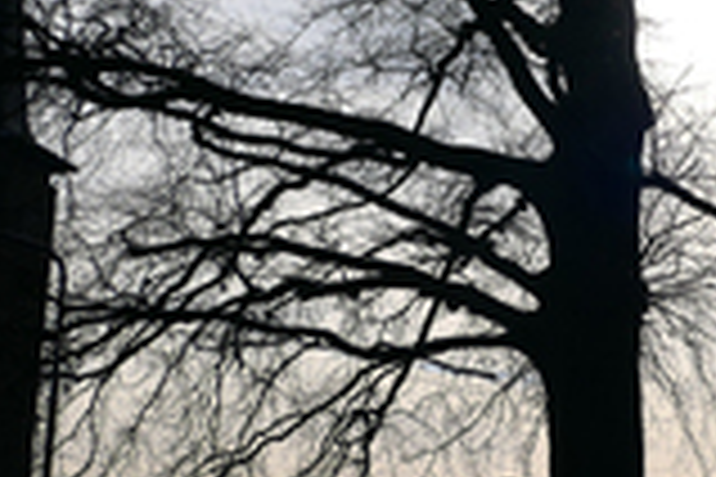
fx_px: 1730
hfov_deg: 22.6
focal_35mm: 87
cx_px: 689
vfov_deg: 15.6
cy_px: 97
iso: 125
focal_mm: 11.1
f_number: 4
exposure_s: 1/1300
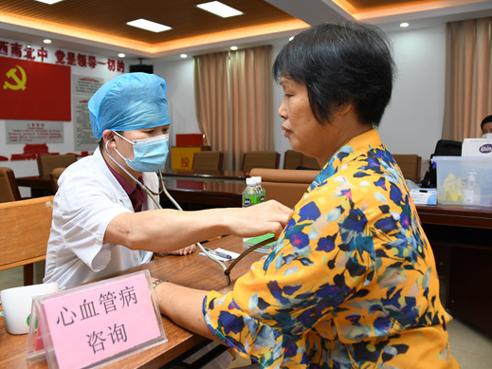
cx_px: 220
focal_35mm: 30
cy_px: 181
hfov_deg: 59.8
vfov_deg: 46.8
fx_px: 426
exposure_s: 1/125
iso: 320
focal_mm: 18
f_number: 3.5
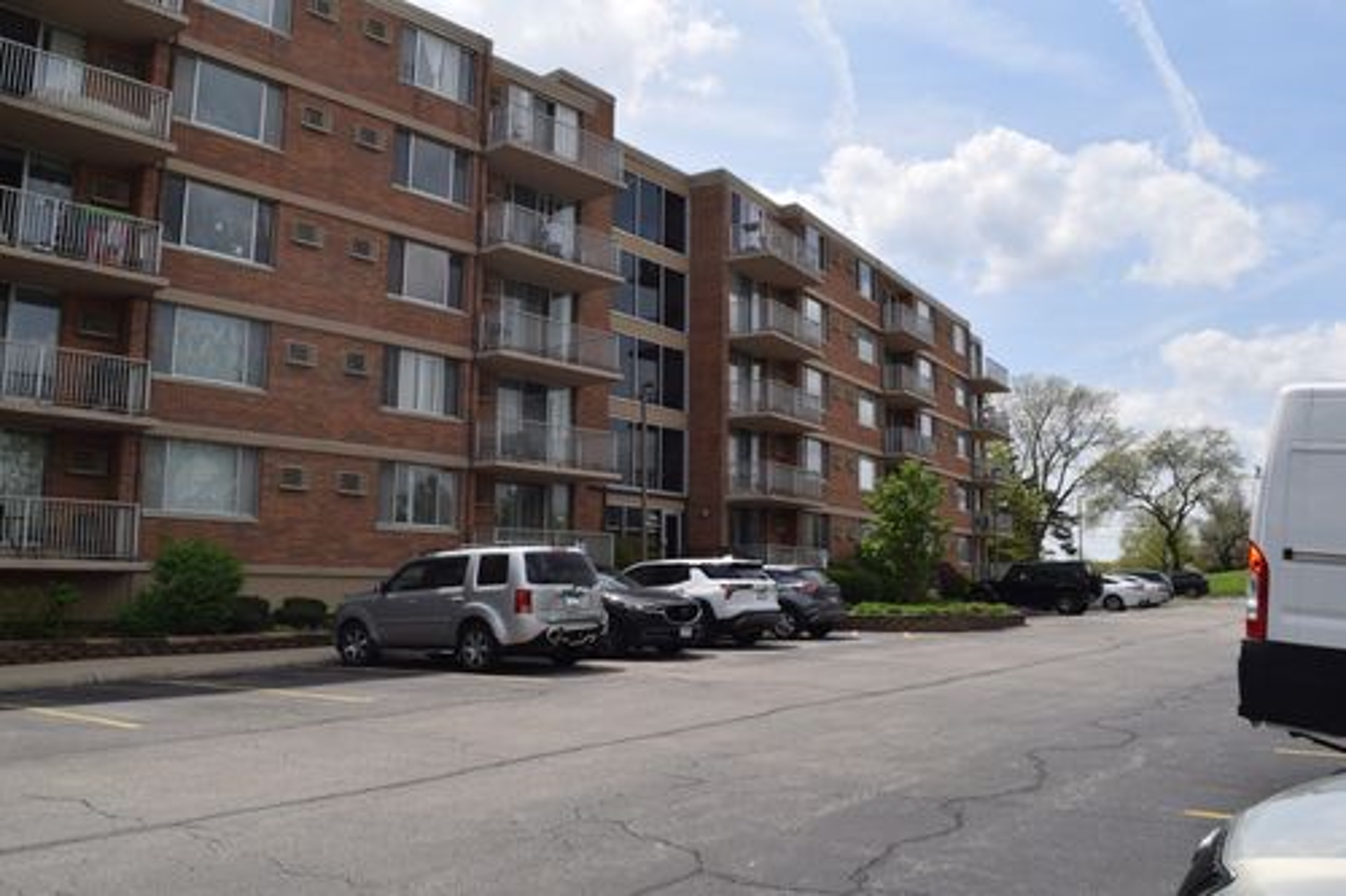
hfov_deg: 61.9
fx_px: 1121
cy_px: 448
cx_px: 673
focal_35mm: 30
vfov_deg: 43.6
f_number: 10
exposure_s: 1/200
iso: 100
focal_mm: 20
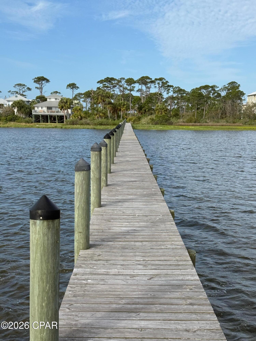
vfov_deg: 39.7
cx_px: 128
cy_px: 170
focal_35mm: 48
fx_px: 473
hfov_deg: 30.3
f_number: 1.78
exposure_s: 1/4098
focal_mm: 6.76
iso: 80
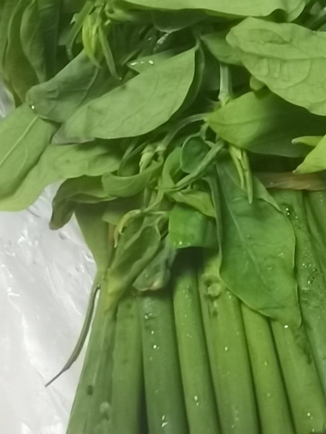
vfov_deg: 24.4
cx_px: 340
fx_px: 954
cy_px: -5
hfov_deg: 18.8
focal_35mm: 76
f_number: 2.2
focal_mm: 2.26
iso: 320
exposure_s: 1/25
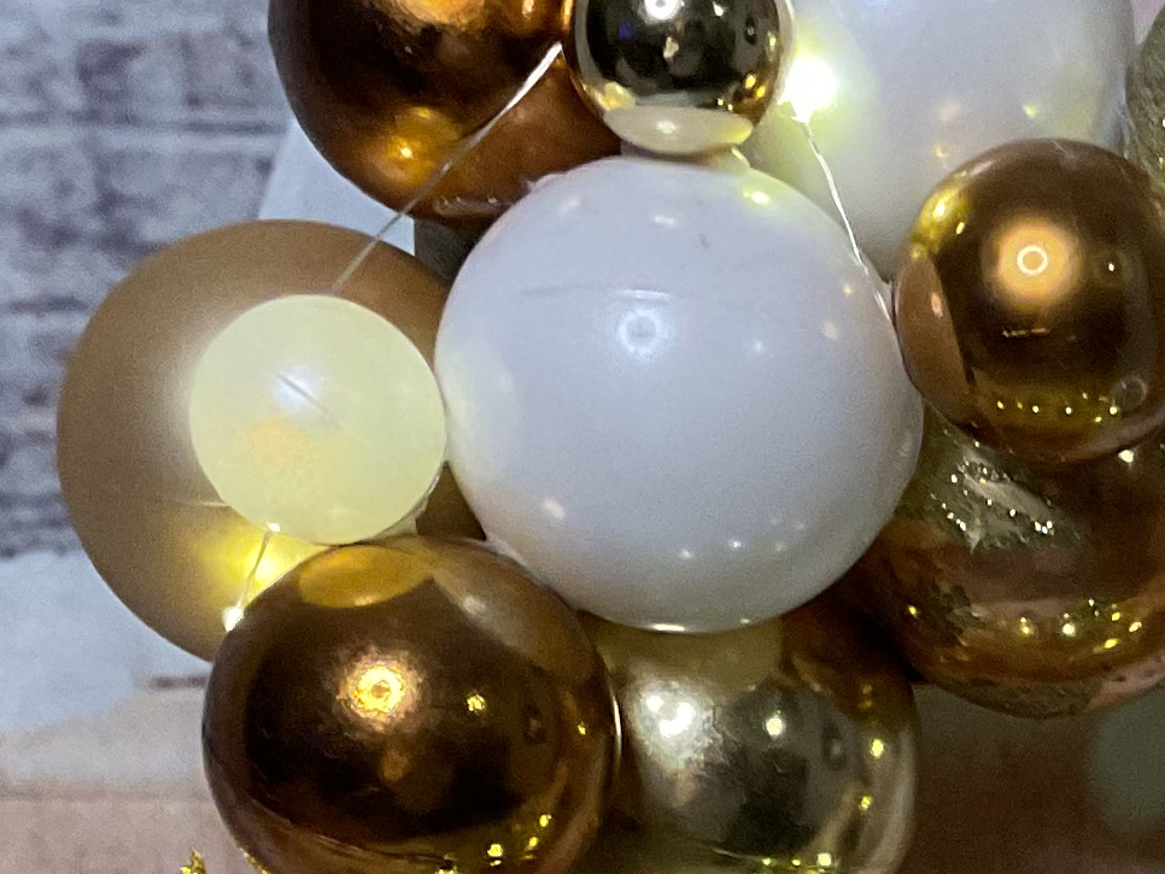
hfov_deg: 15.5
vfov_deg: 11.8
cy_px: 1249
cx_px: 1500
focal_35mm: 121
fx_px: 4073
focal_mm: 3
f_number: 1.8
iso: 160
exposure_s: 1/60
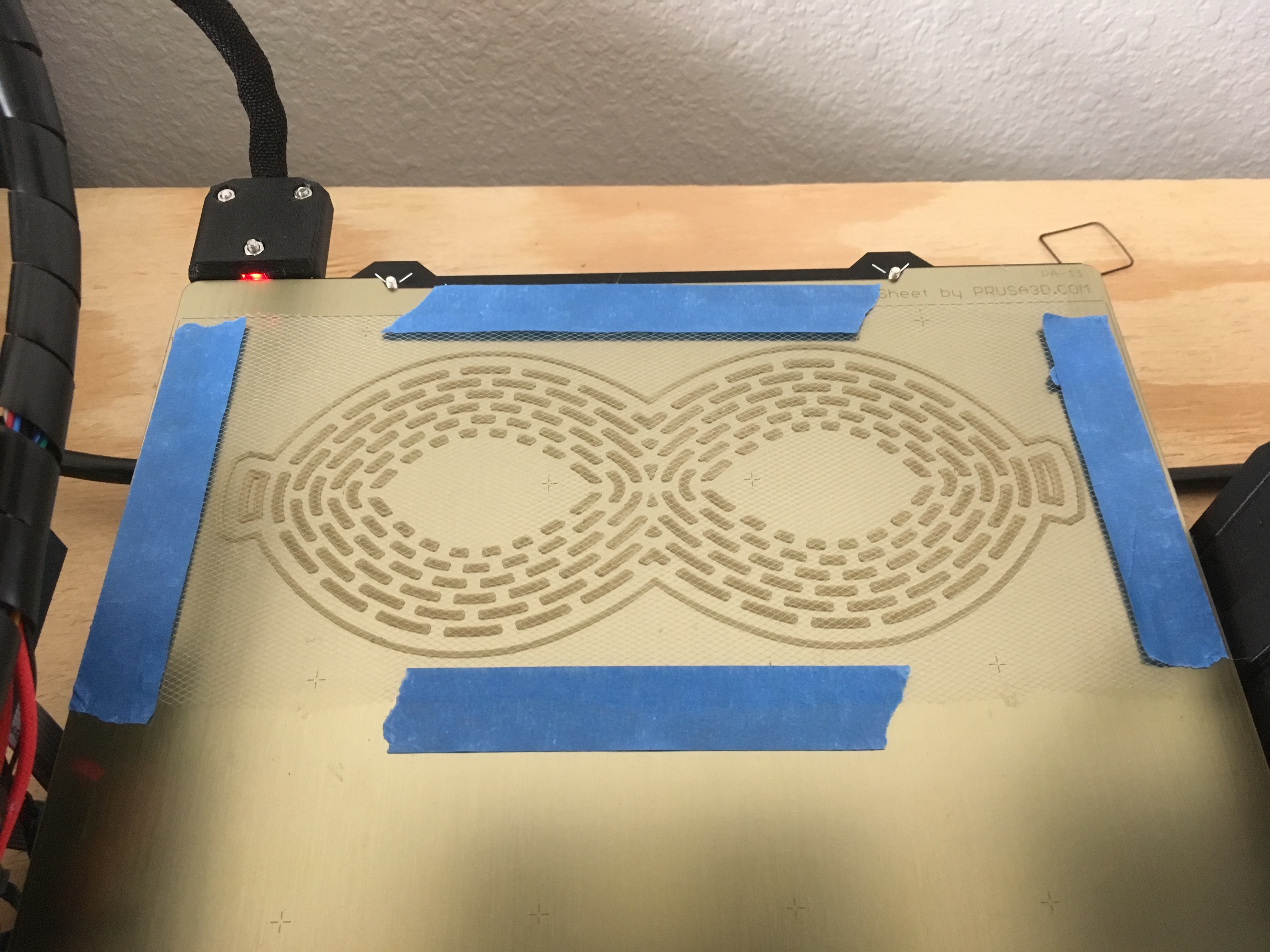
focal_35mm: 29
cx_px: 635
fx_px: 1064
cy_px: 476
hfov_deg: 61.7
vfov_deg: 48.2
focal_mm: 4.15
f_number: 2.2
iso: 200
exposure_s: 1/24
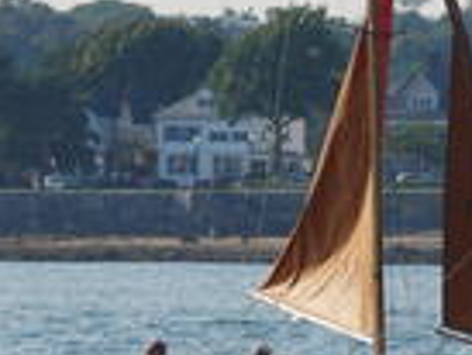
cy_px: 176
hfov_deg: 2.2
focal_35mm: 893
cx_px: 410
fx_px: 12187
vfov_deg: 1.7
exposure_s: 1/1000
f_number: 6.3
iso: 200
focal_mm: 136
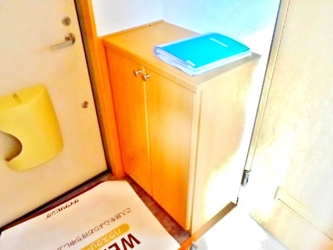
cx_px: 166
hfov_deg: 61.7
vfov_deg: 48.2
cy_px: 125
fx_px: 279
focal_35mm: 29
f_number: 4
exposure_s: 1/30
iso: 250
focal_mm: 5.2
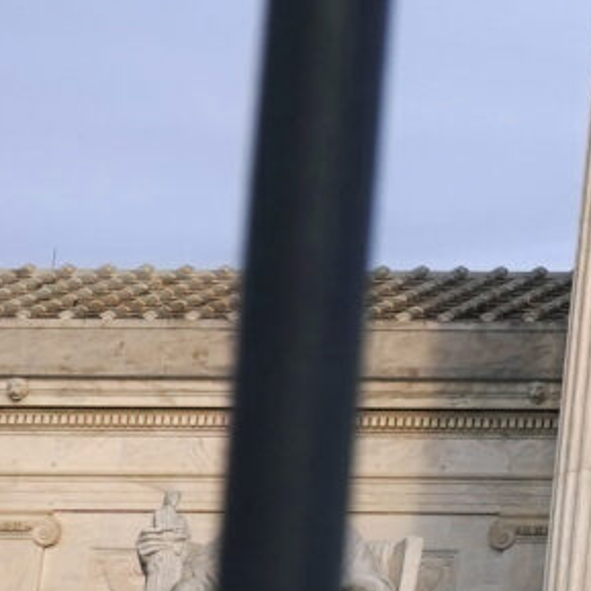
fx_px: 4365
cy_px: 189
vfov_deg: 7.7
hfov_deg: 6.9
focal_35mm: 226
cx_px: 1795
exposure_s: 1/250
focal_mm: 30
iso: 400
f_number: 10
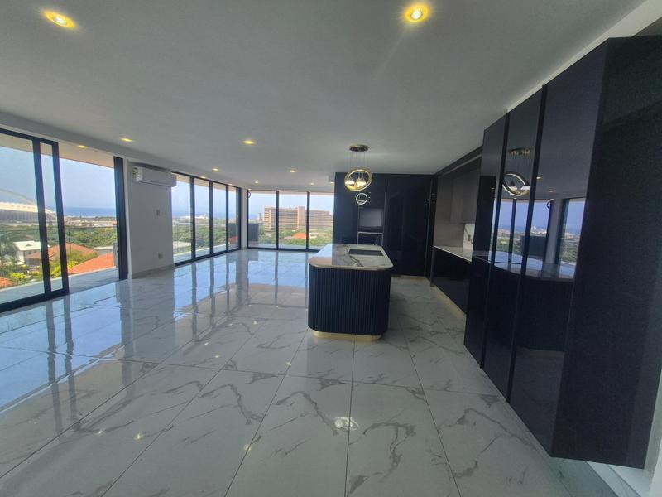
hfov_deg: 106.2
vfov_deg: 89.9
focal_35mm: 13
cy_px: 248
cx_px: 331
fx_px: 249
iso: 50
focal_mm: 1.74
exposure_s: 1/356
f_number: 2.2
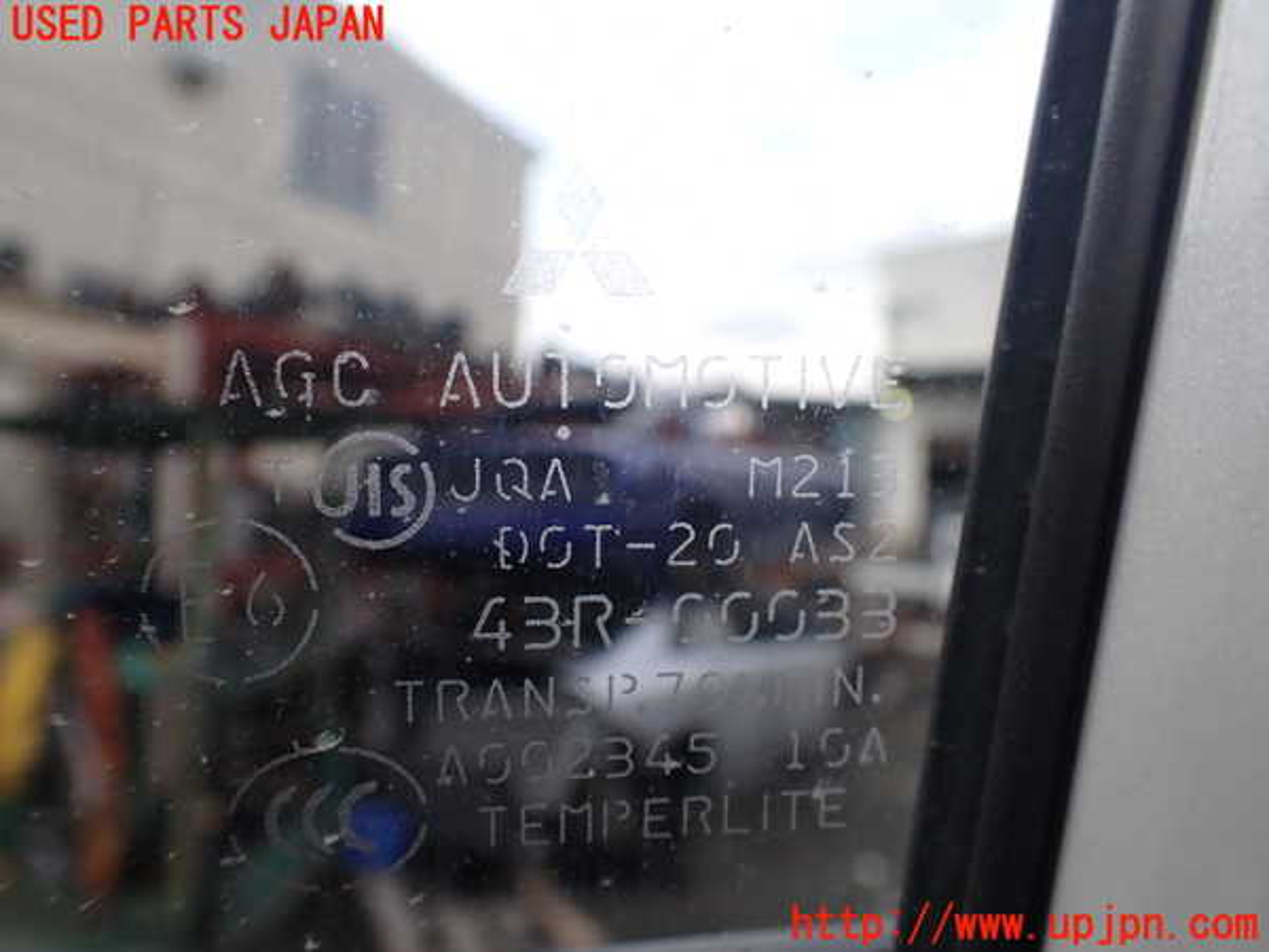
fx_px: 1100
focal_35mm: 30
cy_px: 476
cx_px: 634
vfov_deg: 46.8
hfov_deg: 60.0
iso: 100
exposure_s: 1/400
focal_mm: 5.4
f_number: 3.2
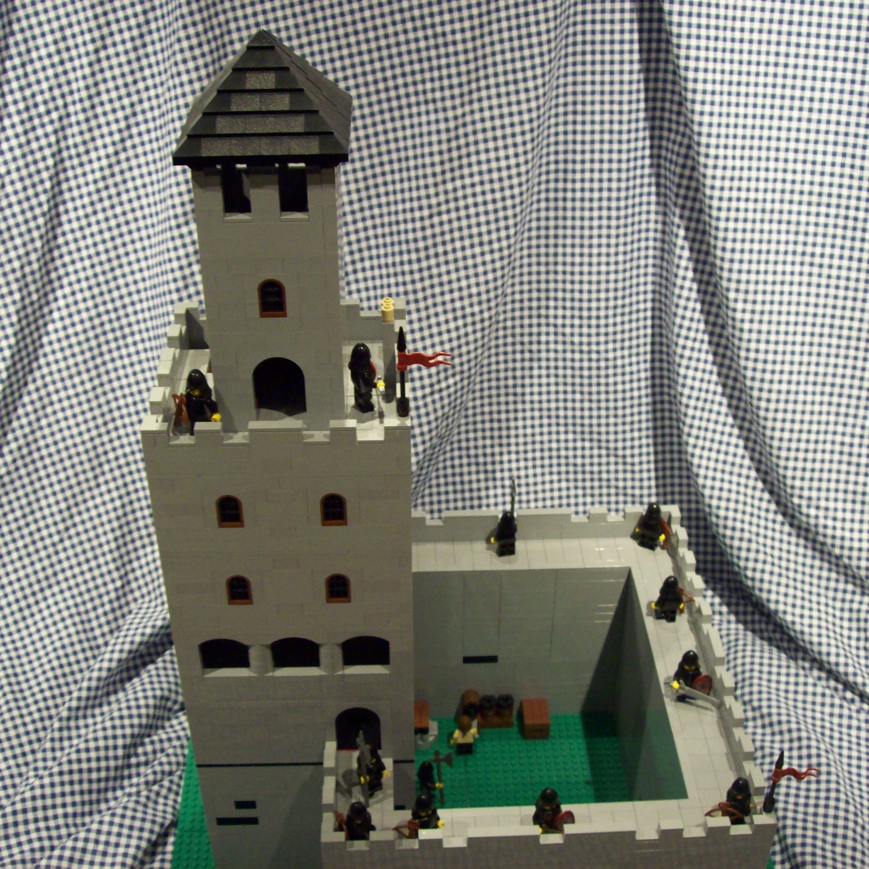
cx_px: 405
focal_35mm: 43
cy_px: 430
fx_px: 1221
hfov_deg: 39.1
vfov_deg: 39.2
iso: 160
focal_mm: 6
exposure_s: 1/8.18
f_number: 2.7
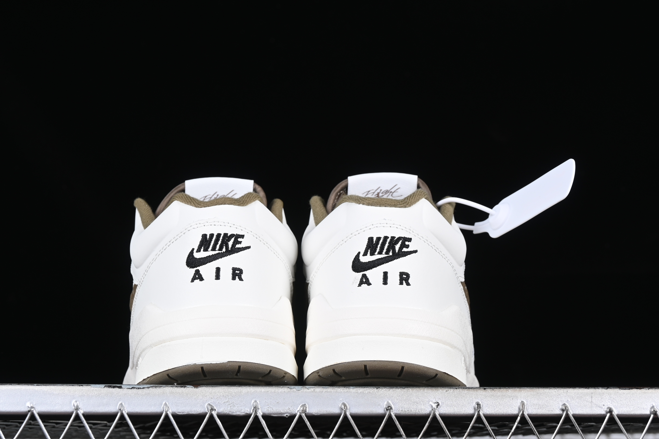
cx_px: 314
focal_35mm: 86
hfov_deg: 23.6
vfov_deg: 15.9
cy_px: 235
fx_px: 1574
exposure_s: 1/100
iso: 160
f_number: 8
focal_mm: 50
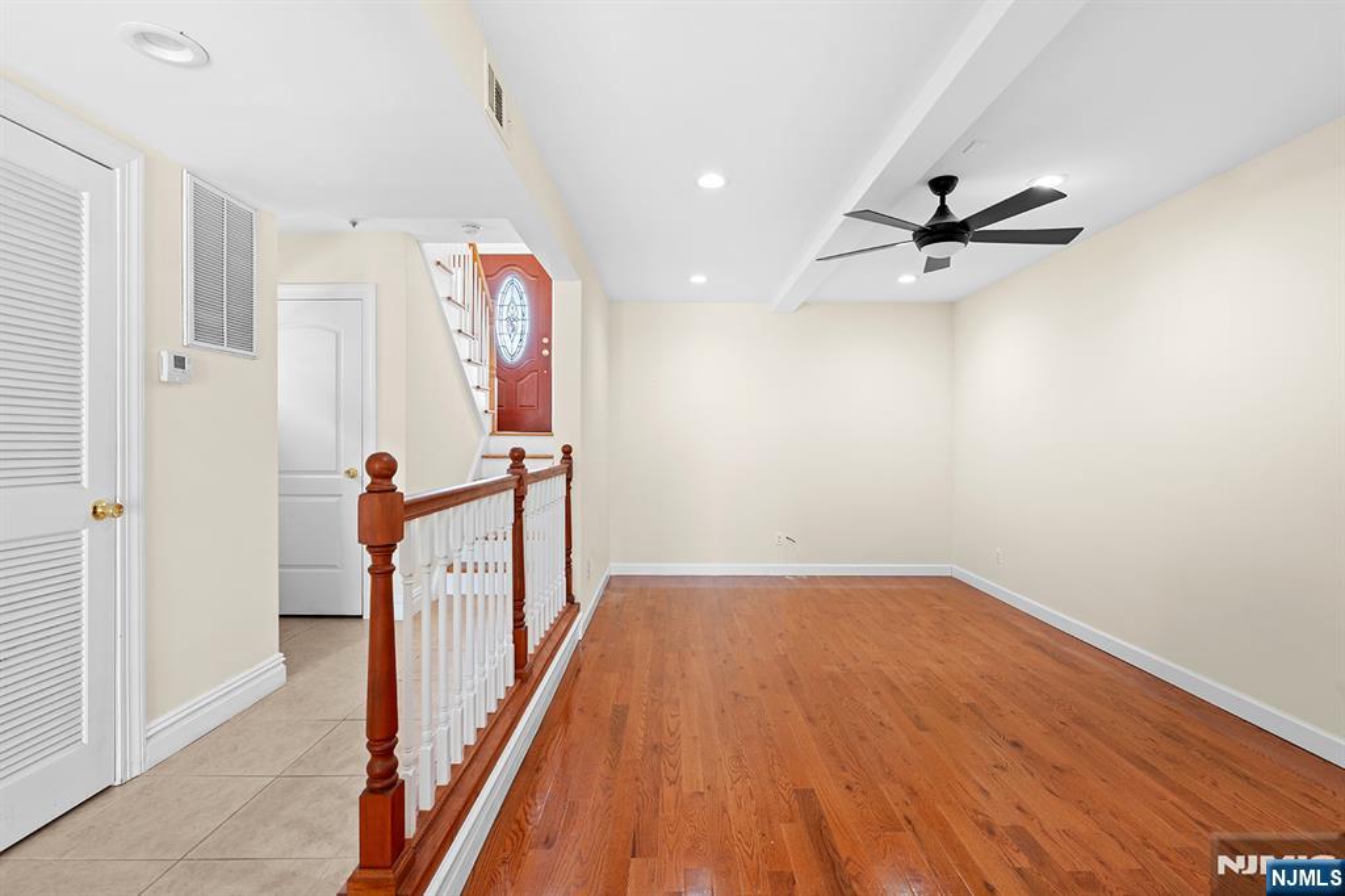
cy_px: 448
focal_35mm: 16
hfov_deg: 96.8
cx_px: 672
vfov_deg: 73.7
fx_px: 598
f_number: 8
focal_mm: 16
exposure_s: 1/2.5
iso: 100
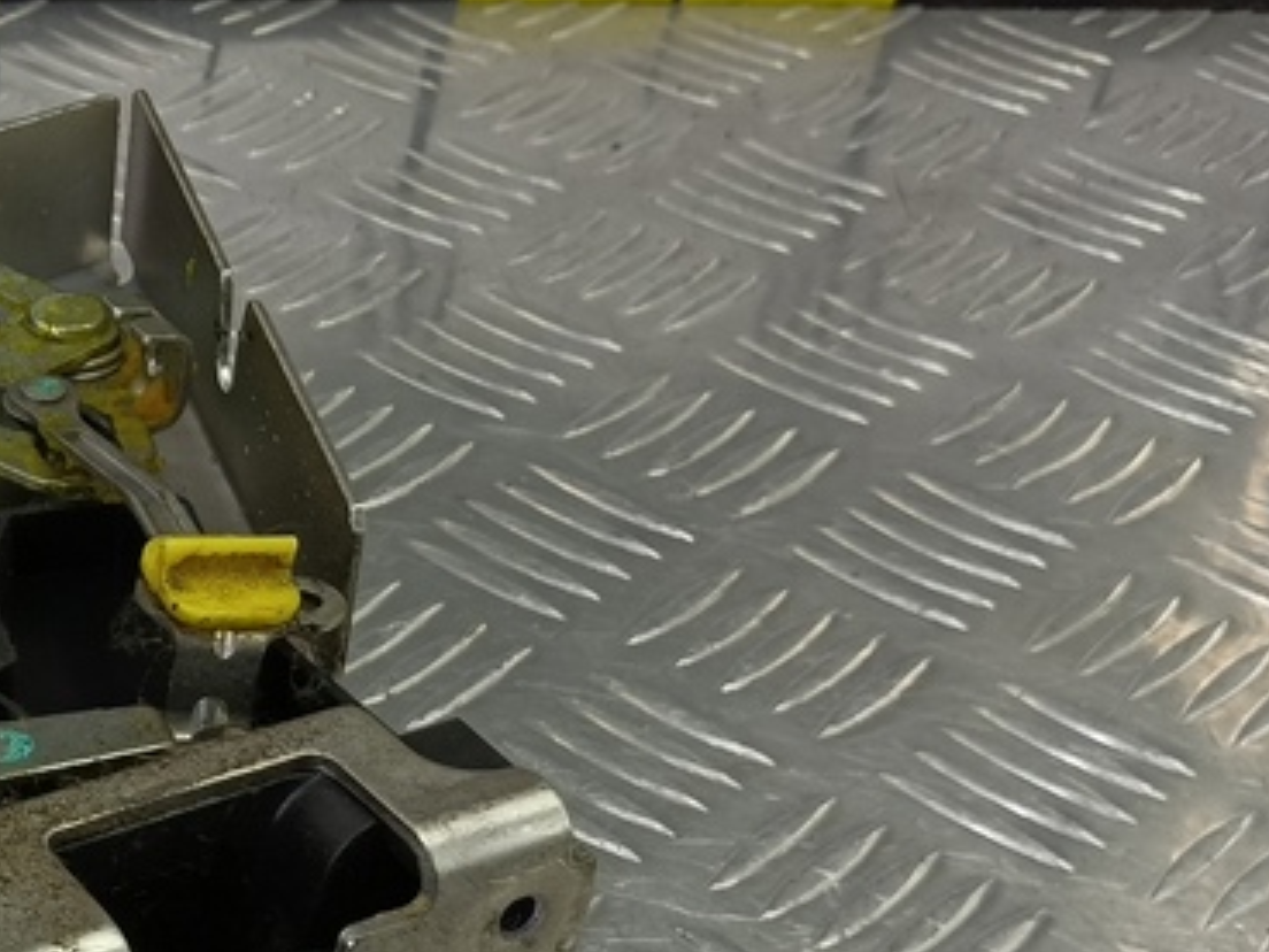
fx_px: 2346
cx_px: -300
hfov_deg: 26.5
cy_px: 911
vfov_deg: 22.2
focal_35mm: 64
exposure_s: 1/50
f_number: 1.6
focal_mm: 4.11
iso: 108
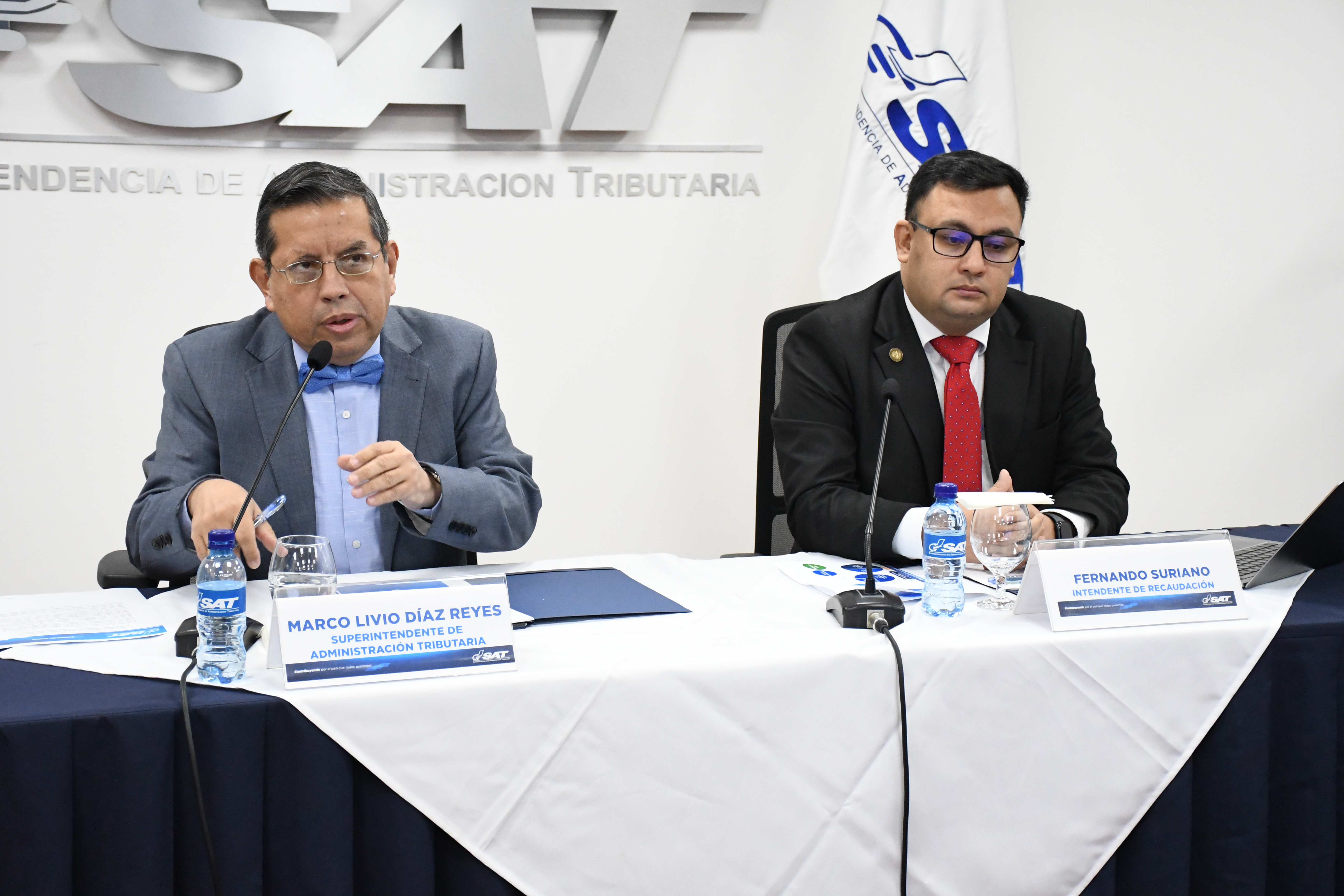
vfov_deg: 18.9
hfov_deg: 28.1
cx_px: 672
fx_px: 2688
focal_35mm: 72
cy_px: 448
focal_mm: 48
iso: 5000
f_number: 5.6
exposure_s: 1/250
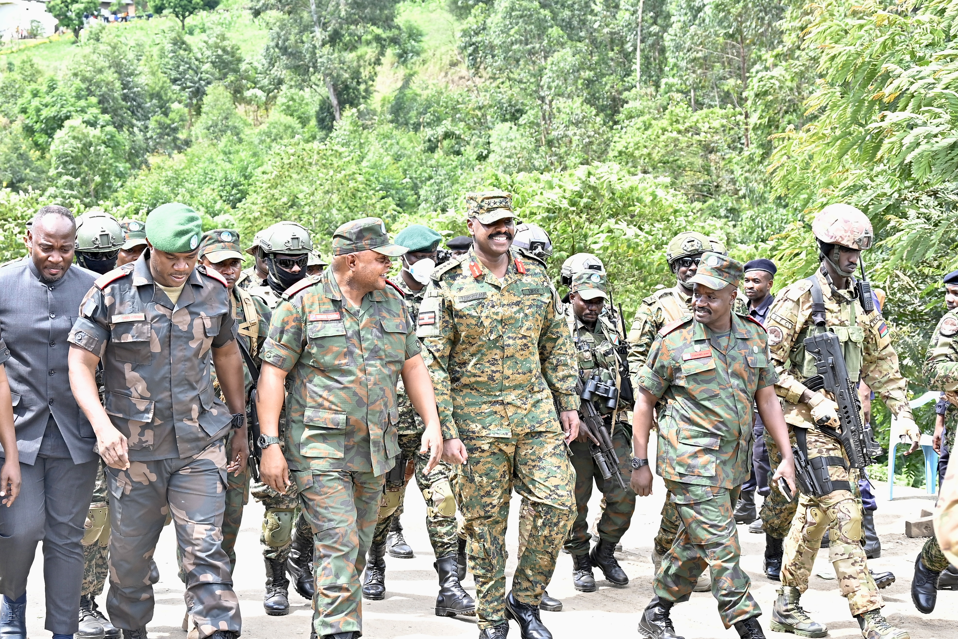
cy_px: 320
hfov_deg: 30.1
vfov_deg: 20.3
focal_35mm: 67
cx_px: 479
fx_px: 1783
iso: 800
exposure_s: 1/500
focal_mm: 45
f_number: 5.3
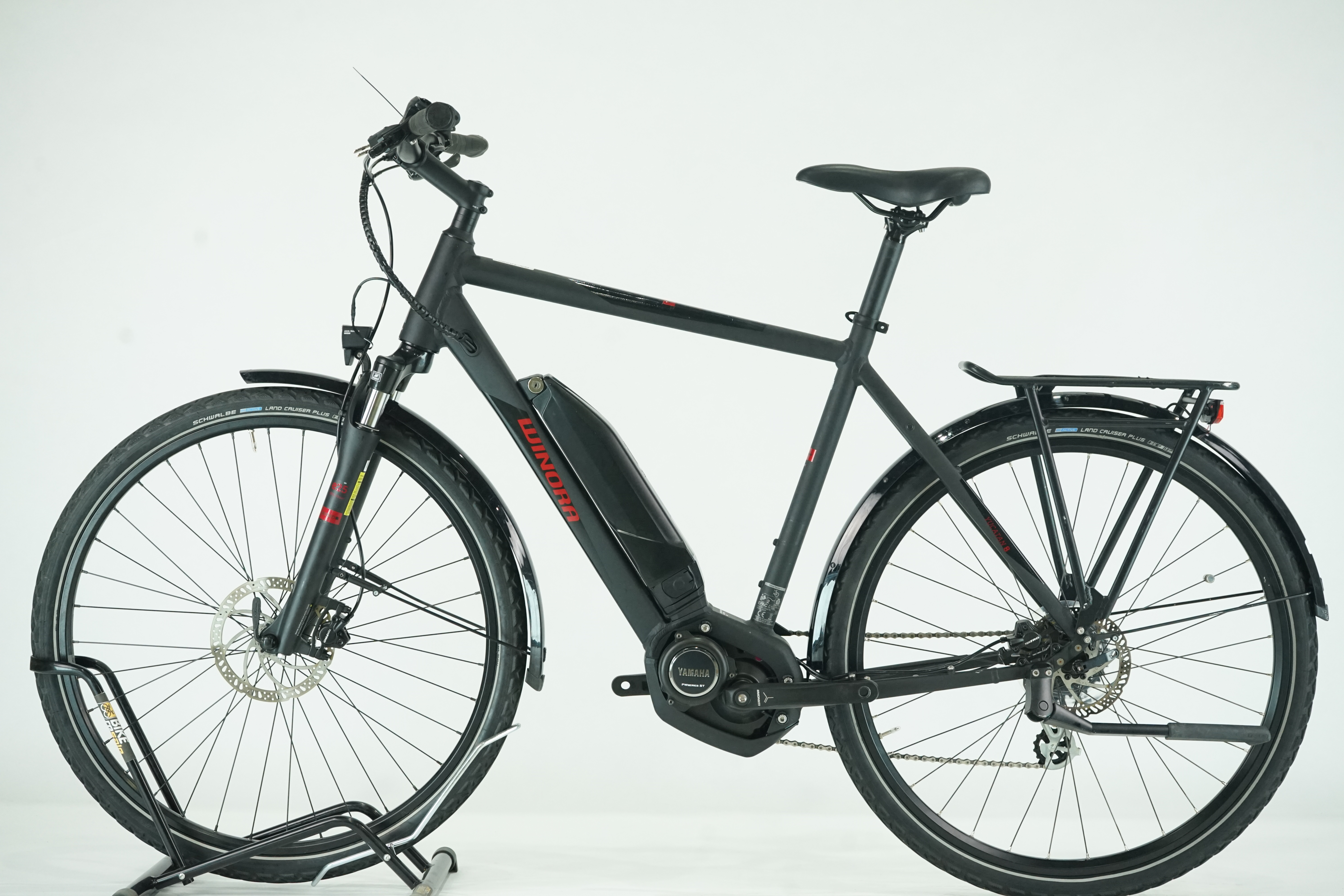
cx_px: 672
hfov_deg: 33.4
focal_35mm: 60
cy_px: 448
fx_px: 2240
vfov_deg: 22.6
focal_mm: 60
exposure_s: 1/200
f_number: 7.1
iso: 2500
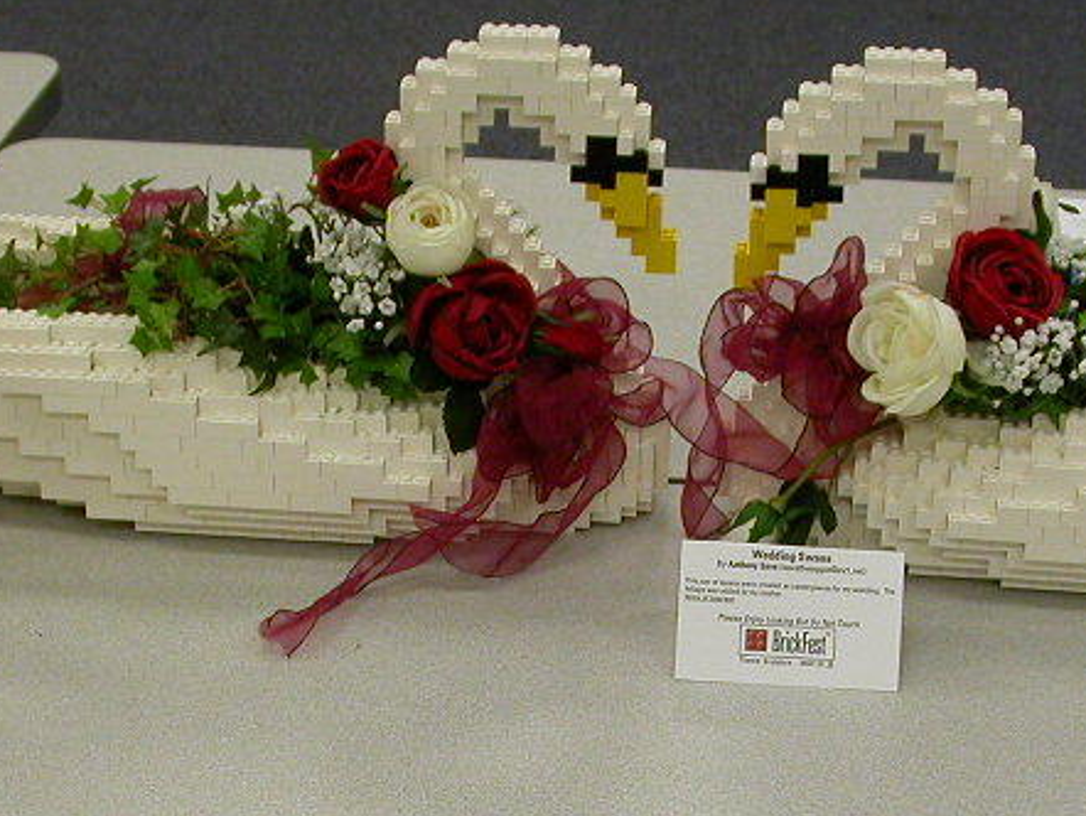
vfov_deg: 16.7
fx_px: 2762
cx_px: 455
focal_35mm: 88
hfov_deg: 22.2
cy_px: 622
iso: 100
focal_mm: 7.85
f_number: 2.6
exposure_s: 1/23.9
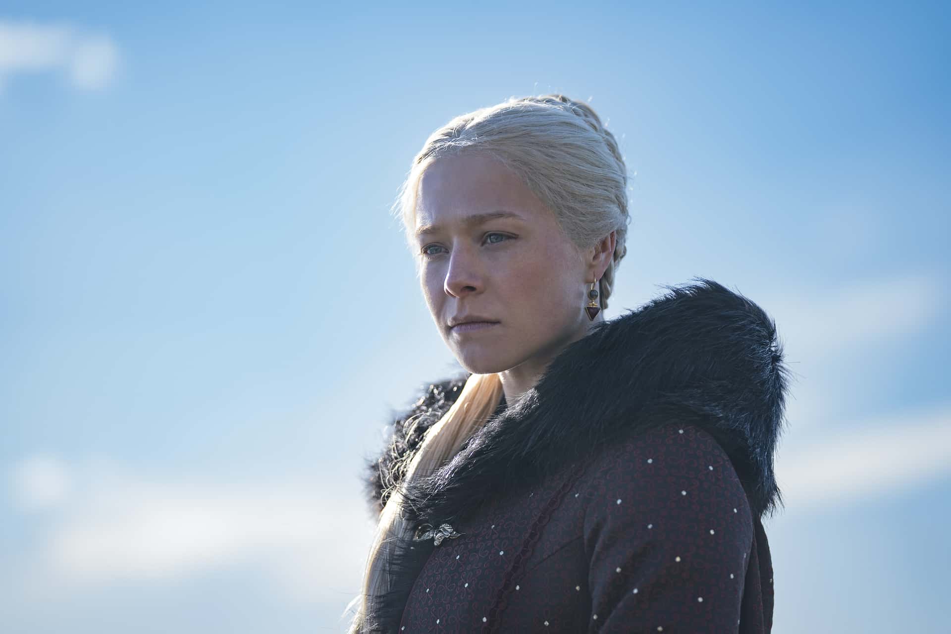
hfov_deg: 14.7
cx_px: 476
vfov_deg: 9.8
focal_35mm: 140
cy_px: 317
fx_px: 3698
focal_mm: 140
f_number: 2.8
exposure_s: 1/1000
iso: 100
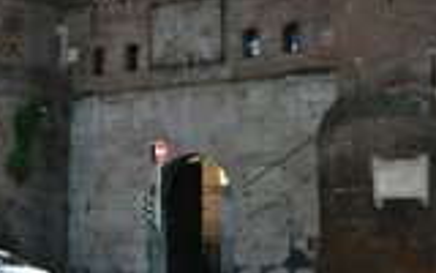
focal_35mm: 84
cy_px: 7
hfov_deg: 24.6
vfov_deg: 15.3
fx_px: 998
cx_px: 177
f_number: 3.5
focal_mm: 22
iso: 100
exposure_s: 1/1000
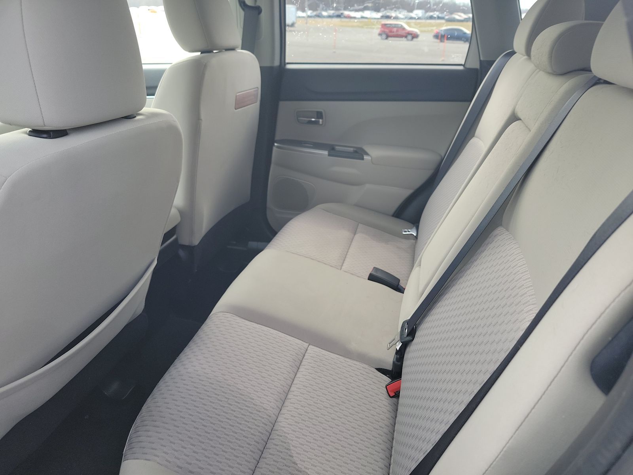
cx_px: 316
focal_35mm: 24
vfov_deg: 56.8
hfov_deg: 71.6
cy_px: 238
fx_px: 439
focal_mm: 6.7
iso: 71
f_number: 1.8
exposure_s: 1/59
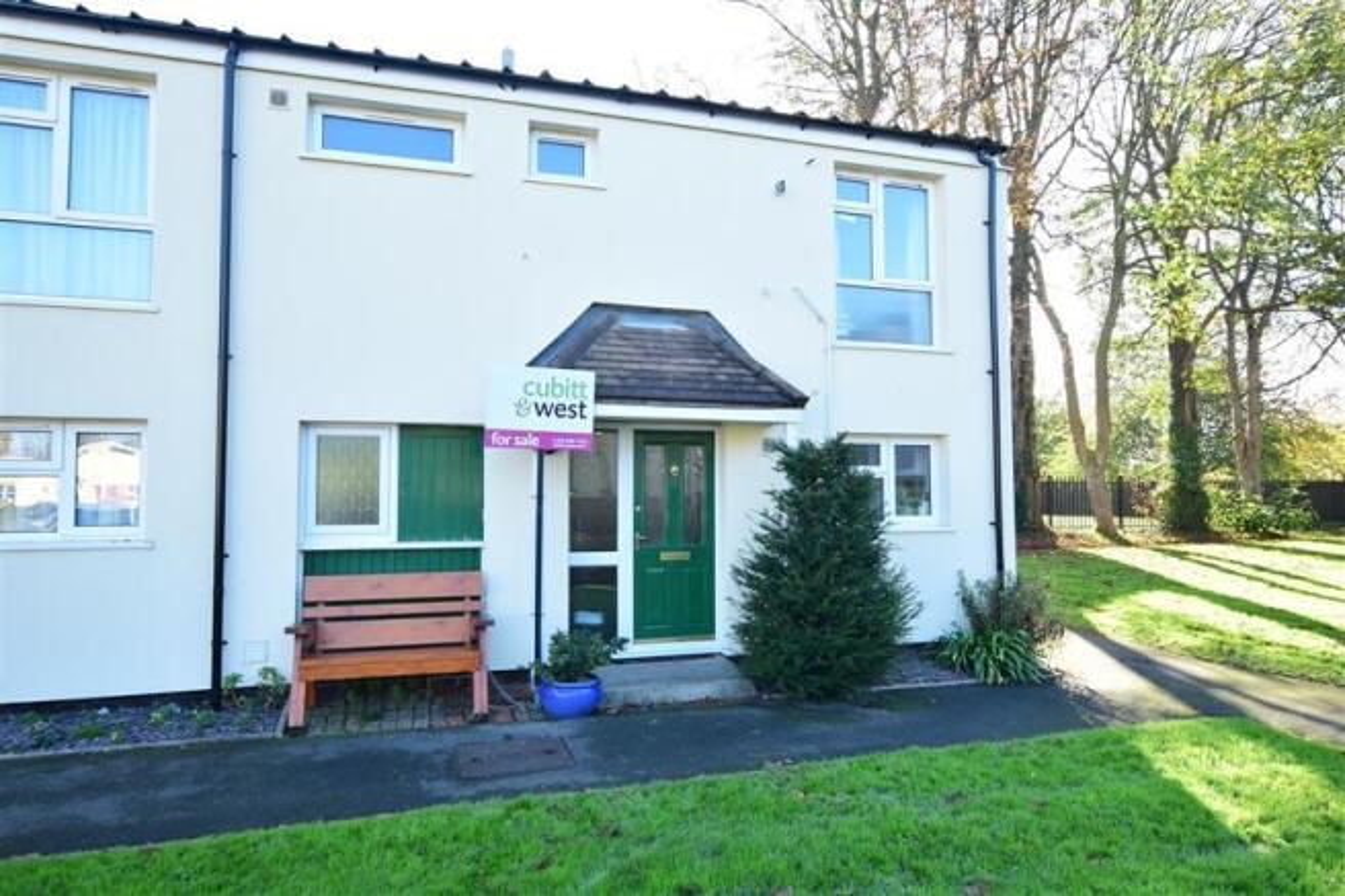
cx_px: 672
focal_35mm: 21
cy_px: 448
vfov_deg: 59.5
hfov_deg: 81.2
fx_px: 784
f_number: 11
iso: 500
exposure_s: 1/80
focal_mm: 14
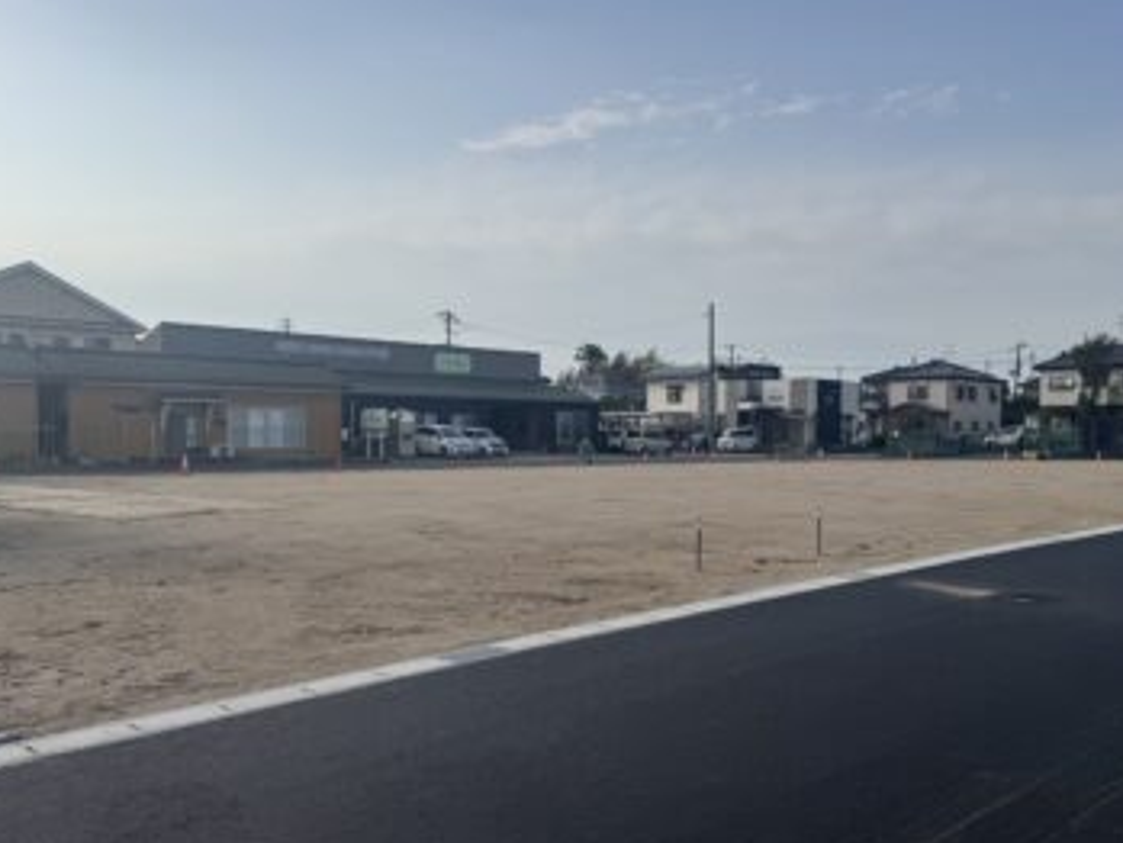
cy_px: 460
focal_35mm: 33
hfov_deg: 55.1
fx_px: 1071
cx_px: 650
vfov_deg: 42.9
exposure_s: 1/6410
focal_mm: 6.76
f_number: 1.78
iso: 80
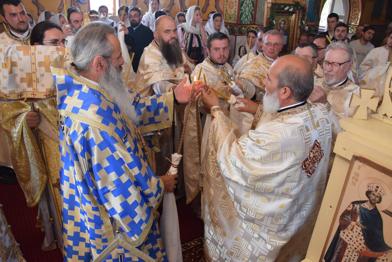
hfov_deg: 67.4
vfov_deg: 47.9
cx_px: 196
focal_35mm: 27
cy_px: 131
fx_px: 294
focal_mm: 18
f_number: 5.6
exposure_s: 1/40
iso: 640
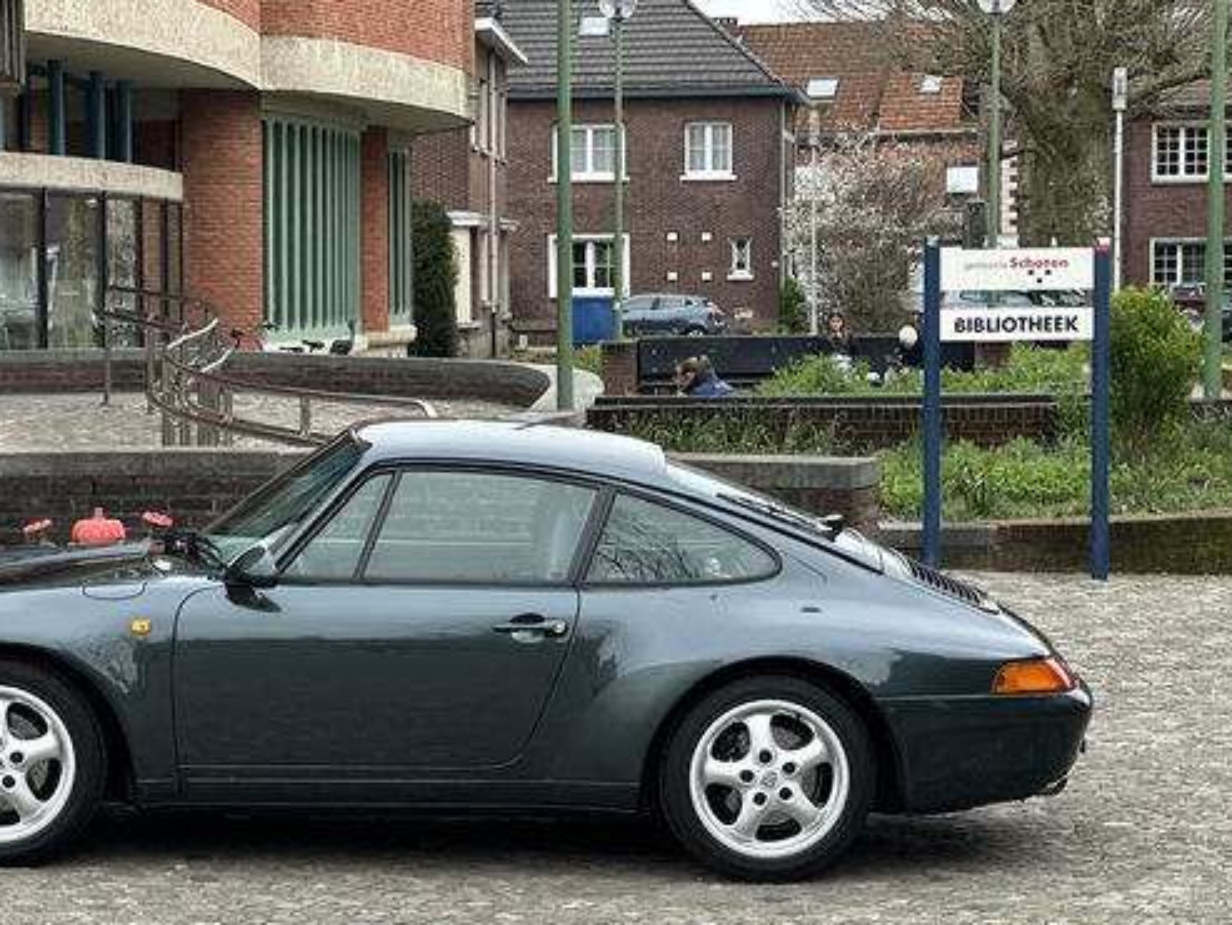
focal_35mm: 120
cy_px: 678
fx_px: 4272
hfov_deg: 16.4
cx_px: 390
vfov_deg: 12.3
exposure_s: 1/121
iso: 25
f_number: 2.8
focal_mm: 9
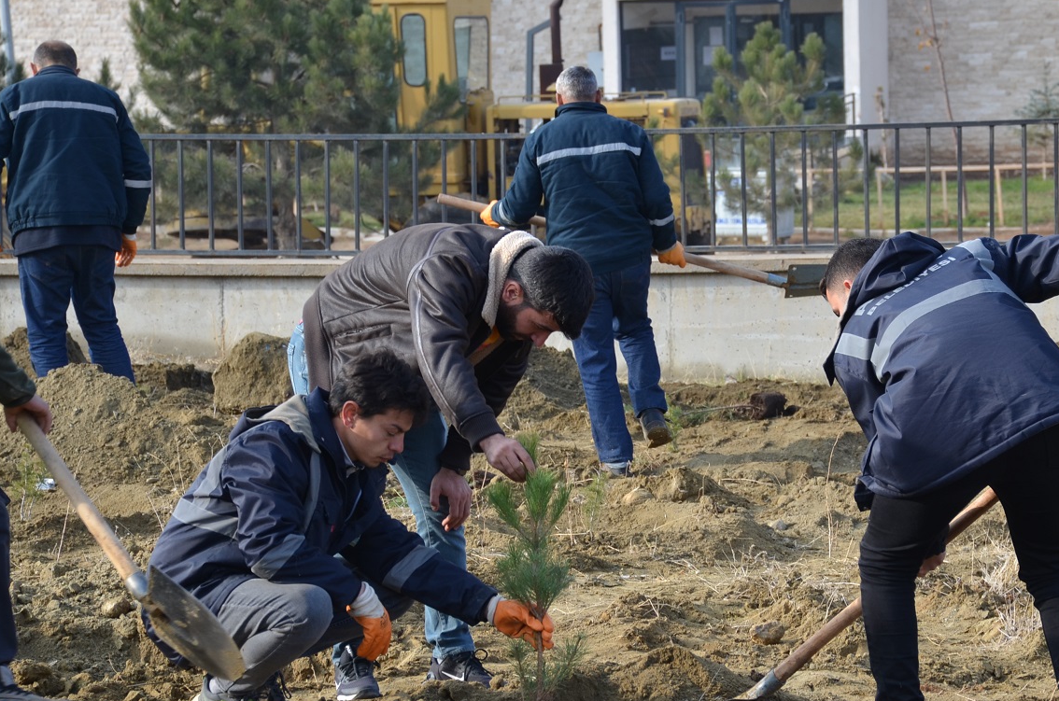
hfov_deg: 12.2
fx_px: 4951
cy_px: 428
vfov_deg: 8.1
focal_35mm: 169
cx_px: 617
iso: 200
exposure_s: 1/250
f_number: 8
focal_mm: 85
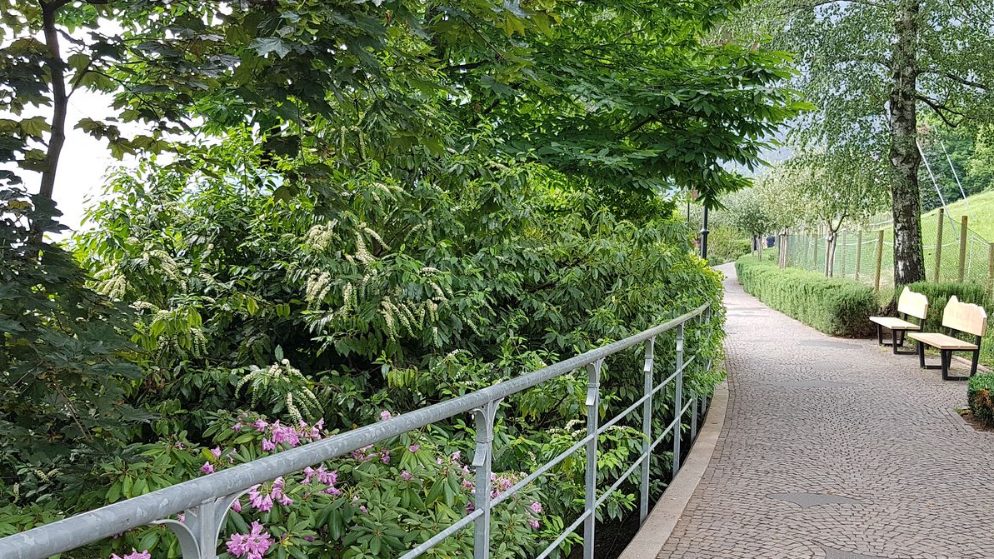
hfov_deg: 52.3
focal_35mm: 38
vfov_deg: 31.1
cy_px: 351
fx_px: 1002
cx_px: 608
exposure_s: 1/228
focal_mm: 4.2
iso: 50
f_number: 1.7
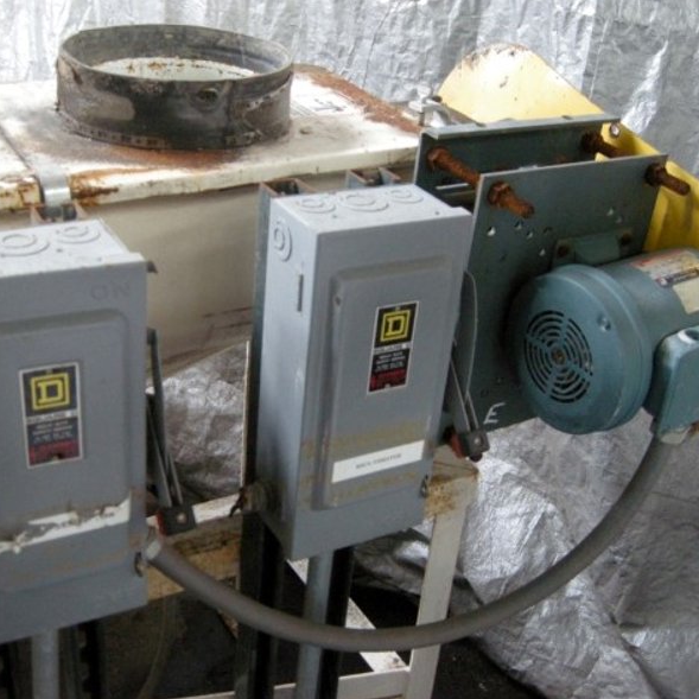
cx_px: 357
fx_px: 960
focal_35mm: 42
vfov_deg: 40.0
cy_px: 354
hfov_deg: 40.0
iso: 458
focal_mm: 7.5
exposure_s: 1/8
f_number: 2.7
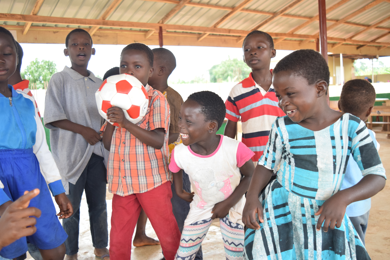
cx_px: 195
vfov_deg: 35.5
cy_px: 130
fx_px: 406
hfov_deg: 51.3
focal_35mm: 38
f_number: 4
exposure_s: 1/500
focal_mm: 25
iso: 900
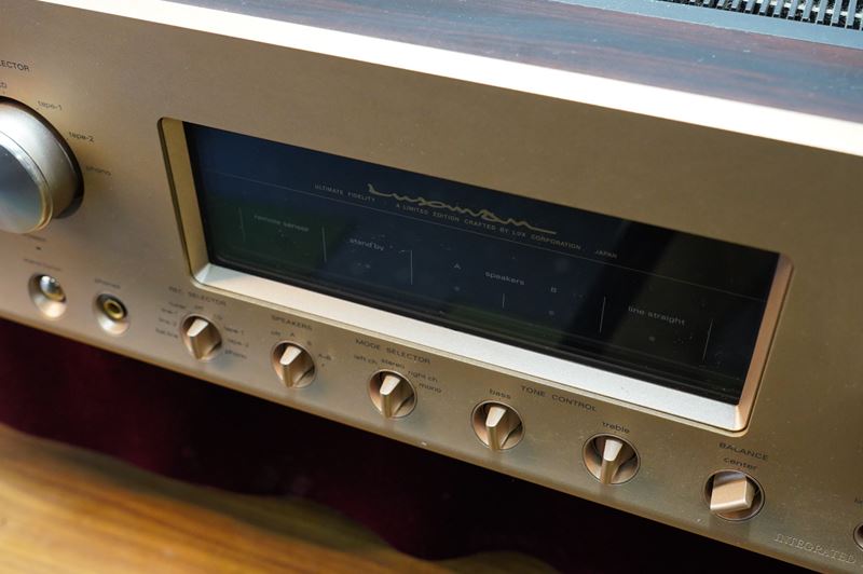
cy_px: 287
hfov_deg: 48.5
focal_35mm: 40
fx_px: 958
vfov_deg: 33.3
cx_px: 432
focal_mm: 27
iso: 3200
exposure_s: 1/200
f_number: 4.5
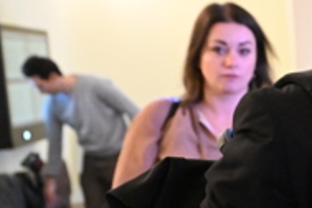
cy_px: 188
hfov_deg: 17.7
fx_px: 900
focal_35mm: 104
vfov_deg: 13.1
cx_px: 467
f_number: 3.5
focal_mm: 28.5
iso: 10000
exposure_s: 1/200
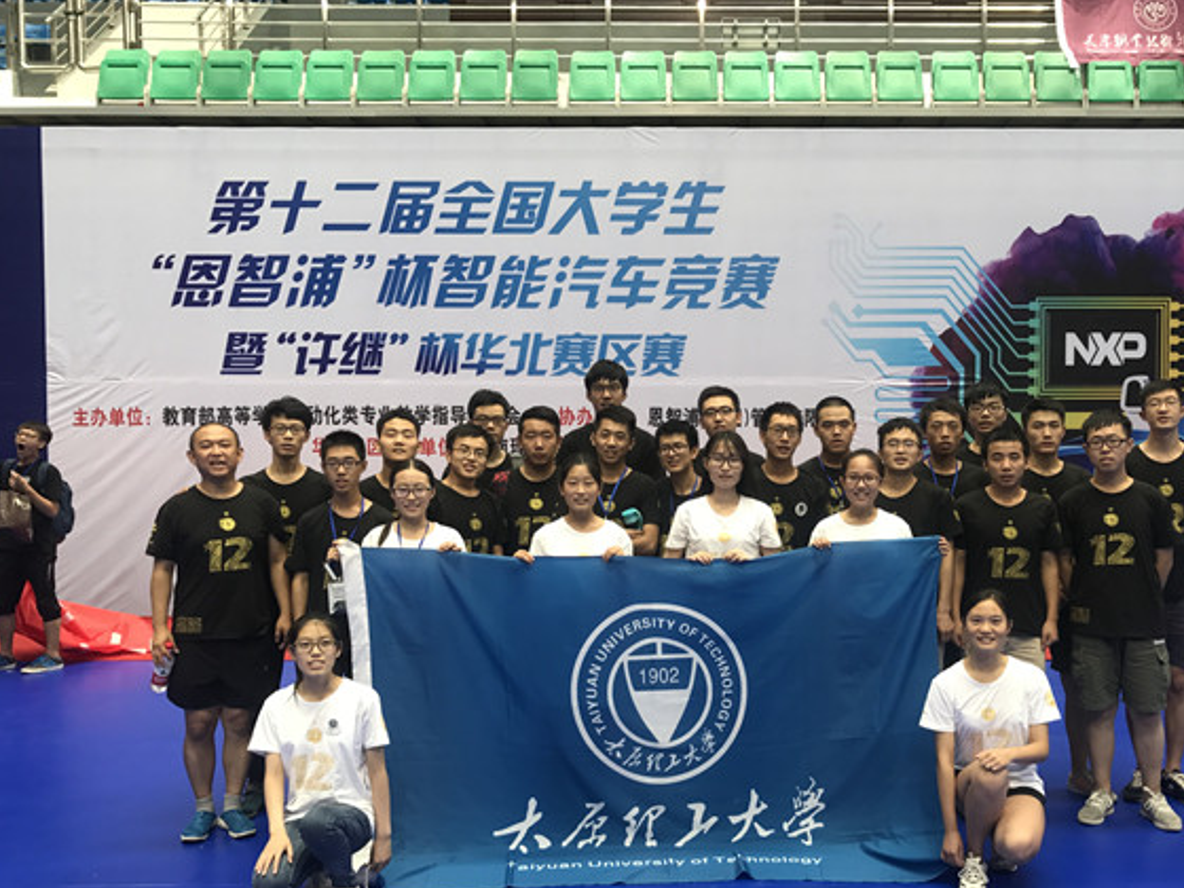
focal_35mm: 35
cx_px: 723
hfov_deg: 52.2
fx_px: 1197
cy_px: 504
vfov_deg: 40.6
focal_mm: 3.99
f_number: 1.8
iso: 40
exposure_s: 1/100
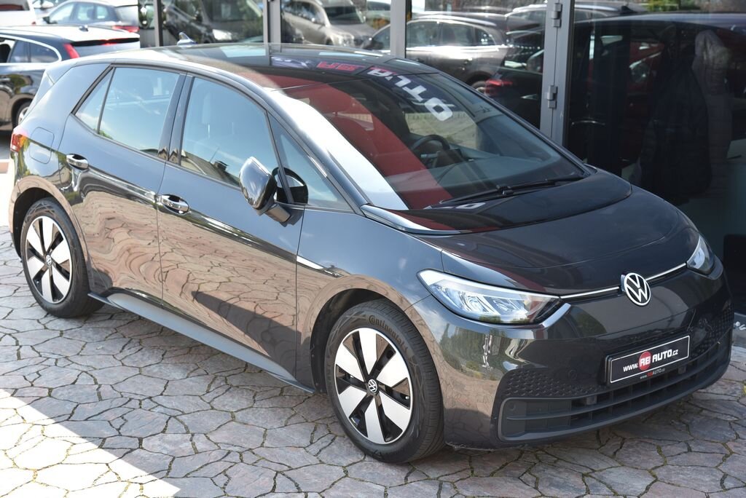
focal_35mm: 65
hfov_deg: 30.9
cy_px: 249
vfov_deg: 20.9
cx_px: 373
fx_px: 1348
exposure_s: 1/160
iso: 500
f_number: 6.3
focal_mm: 65
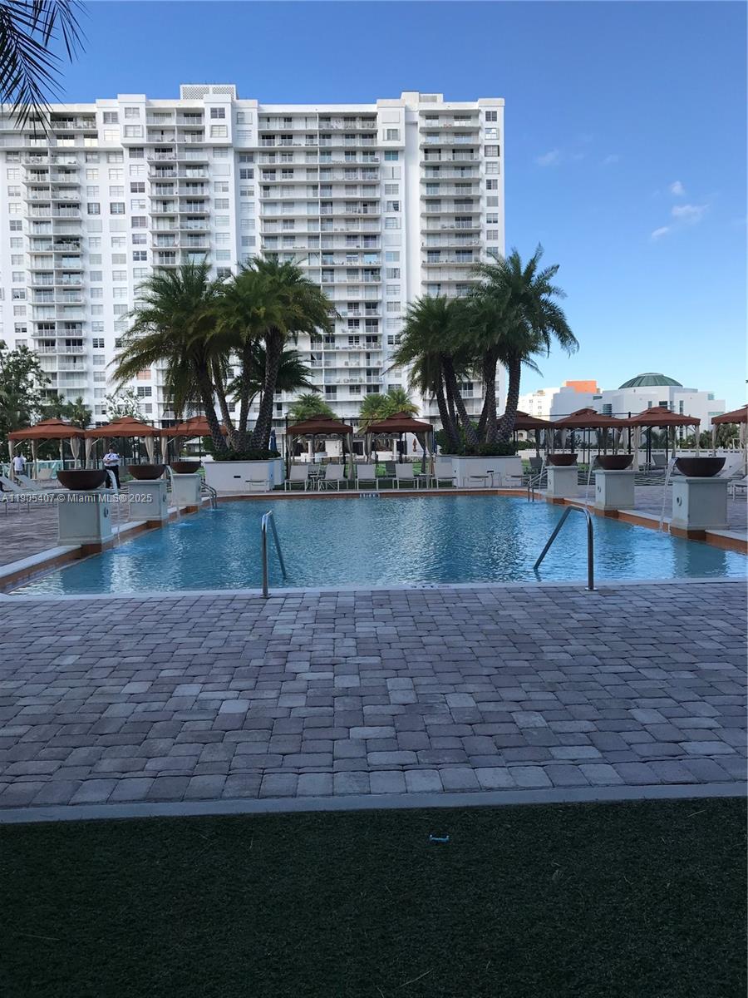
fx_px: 807
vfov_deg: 63.4
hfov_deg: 49.7
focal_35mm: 28
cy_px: 499
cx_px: 374
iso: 20
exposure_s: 1/1294
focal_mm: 3.99
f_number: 1.8
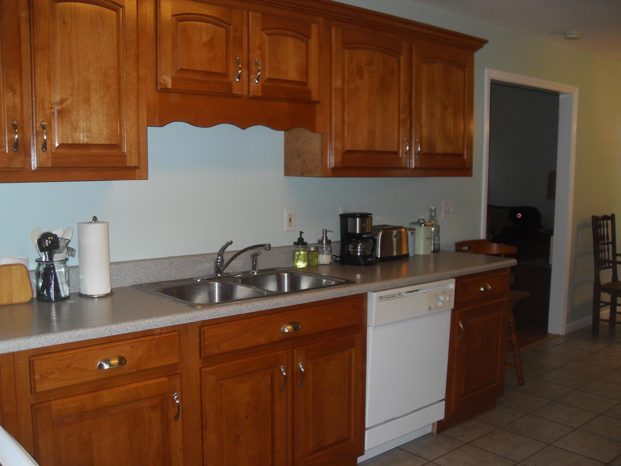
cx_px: 310
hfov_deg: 54.0
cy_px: 233
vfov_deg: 41.8
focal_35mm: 34
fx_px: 610
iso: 100
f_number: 2.8
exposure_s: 1/45
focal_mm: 6.3
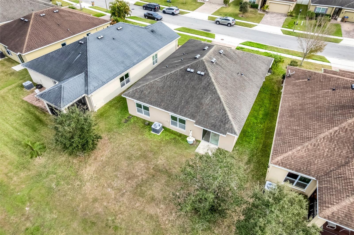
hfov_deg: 78.6
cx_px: 177
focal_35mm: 22
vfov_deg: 57.2
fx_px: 216
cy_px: 118
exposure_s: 1/100
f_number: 2.8
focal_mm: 8.38
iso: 110
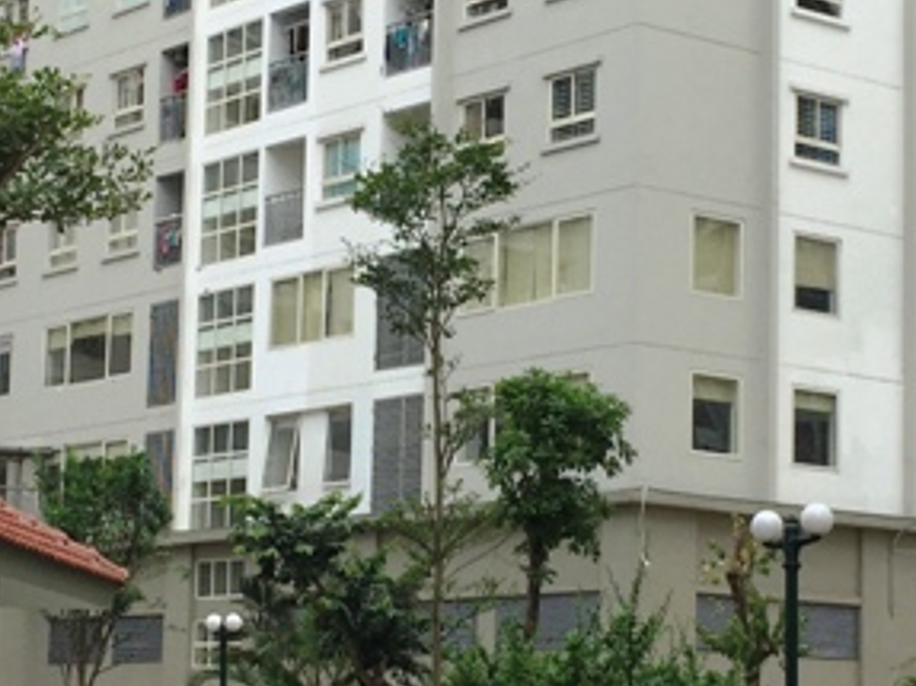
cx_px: 461
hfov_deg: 19.8
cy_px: 373
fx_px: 2619
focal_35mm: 99
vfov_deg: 14.9
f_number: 2.2
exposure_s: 1/807
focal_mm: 4.15
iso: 32
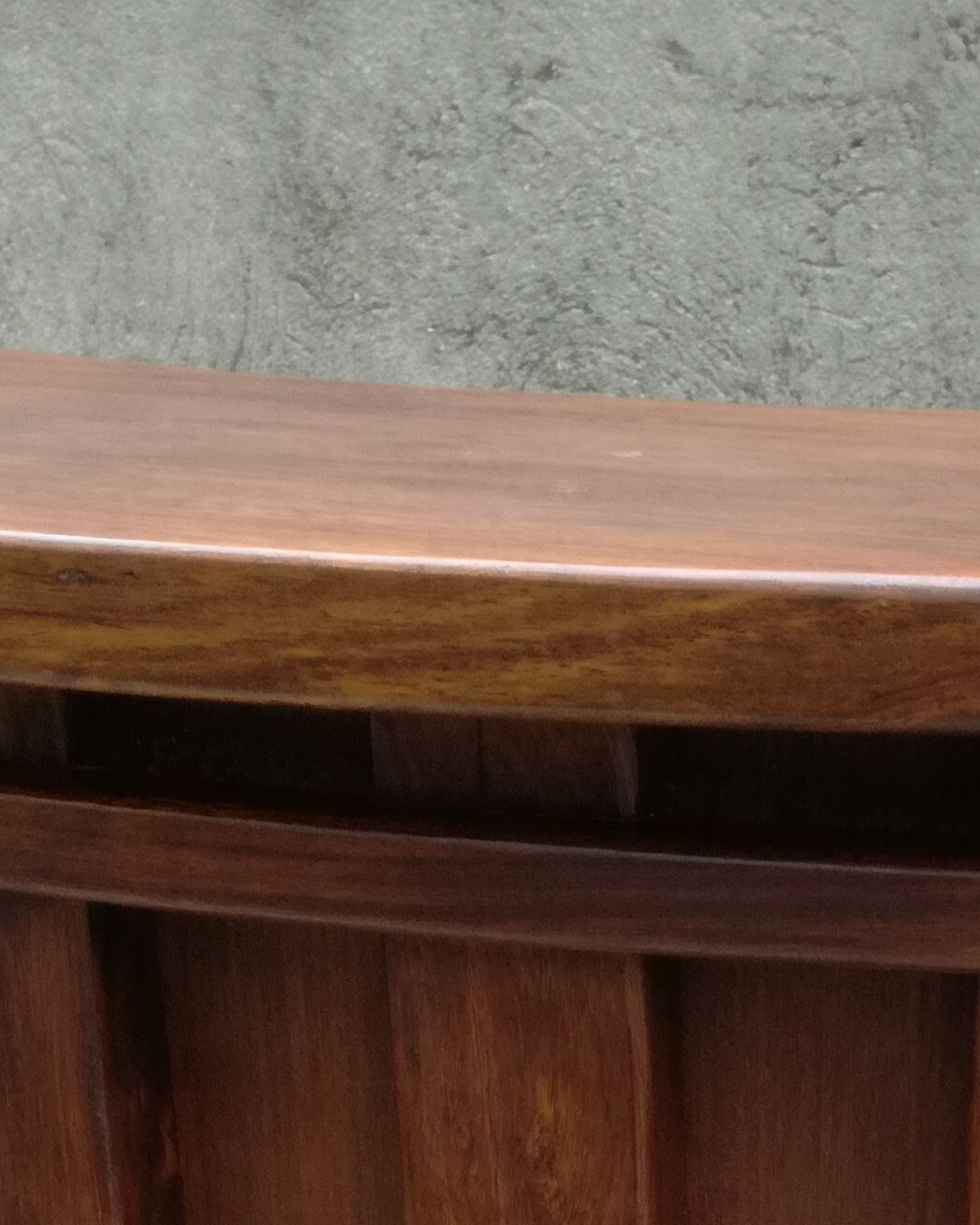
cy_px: 1893
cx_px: 907
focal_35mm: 84
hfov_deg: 18.0
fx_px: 3045
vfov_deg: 19.5
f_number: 2
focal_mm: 3.79
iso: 64
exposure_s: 1/50
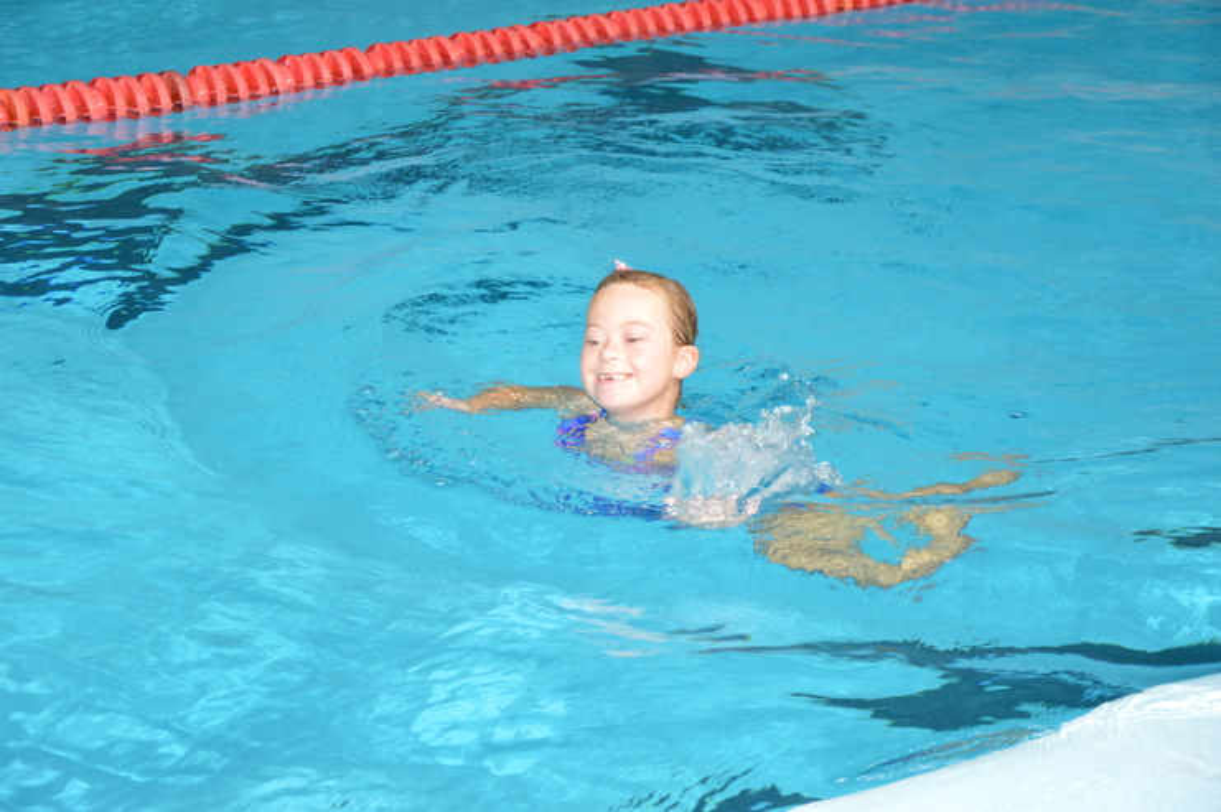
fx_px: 3355
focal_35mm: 99
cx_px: 610
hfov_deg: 20.6
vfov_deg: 13.8
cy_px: 406
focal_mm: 66
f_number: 5.3
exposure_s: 1/60
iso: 800
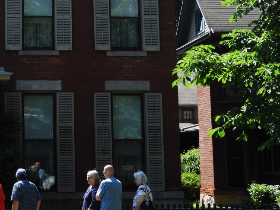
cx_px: 22
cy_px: 20
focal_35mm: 100
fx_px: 809
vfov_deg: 14.6
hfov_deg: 19.2
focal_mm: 8.1
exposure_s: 1/400
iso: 100
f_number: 4
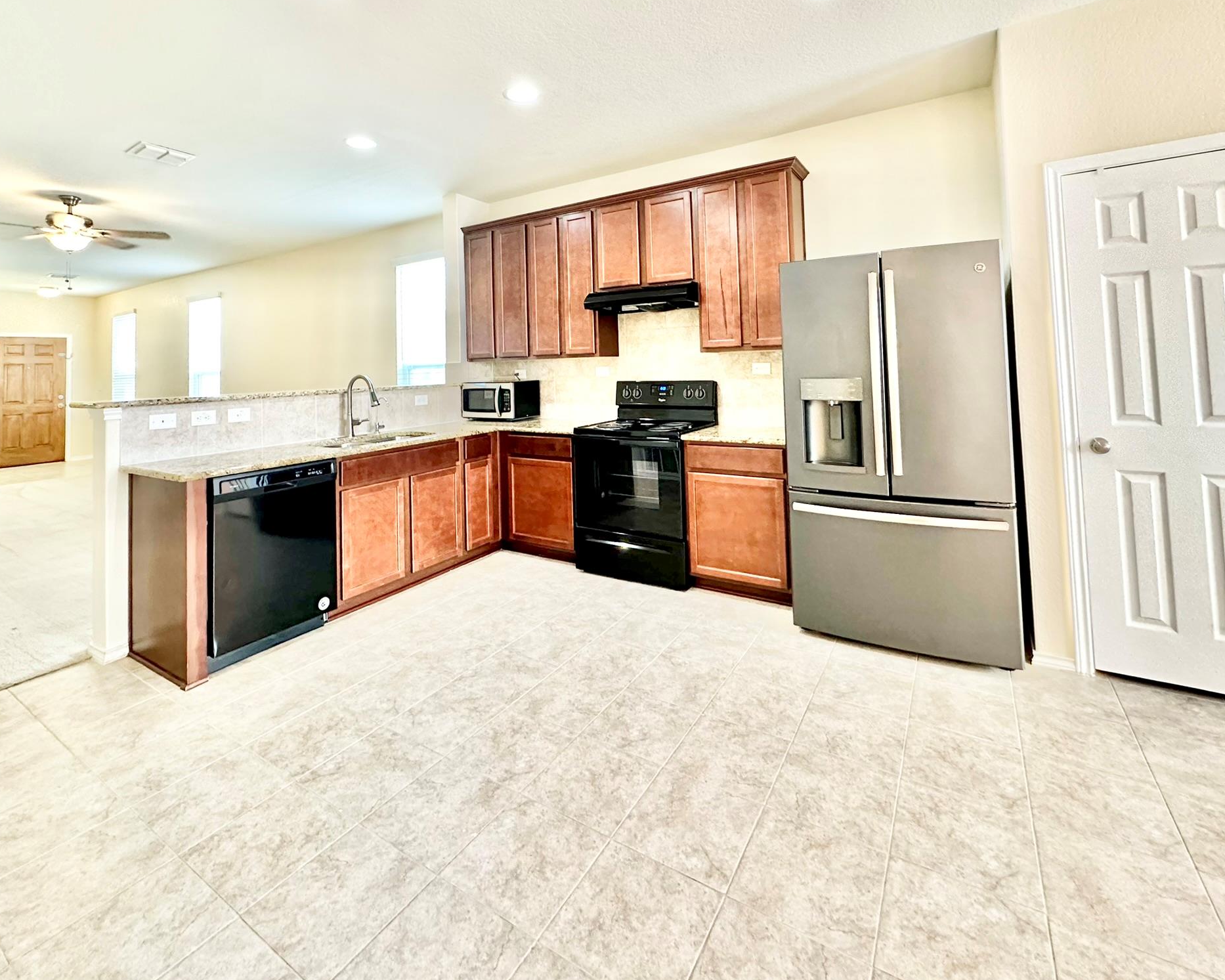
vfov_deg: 84.0
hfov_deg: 96.8
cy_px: 494
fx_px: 544
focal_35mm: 15
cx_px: 600
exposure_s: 1/60
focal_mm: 2.22
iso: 320
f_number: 2.2
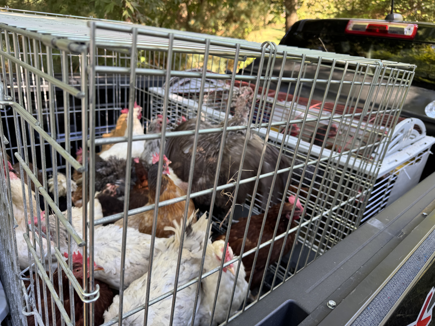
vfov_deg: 56.8
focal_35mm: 24
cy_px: 163
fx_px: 302
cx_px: 218
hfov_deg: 71.6
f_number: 1.78
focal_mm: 6.76
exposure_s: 1/121
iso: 100
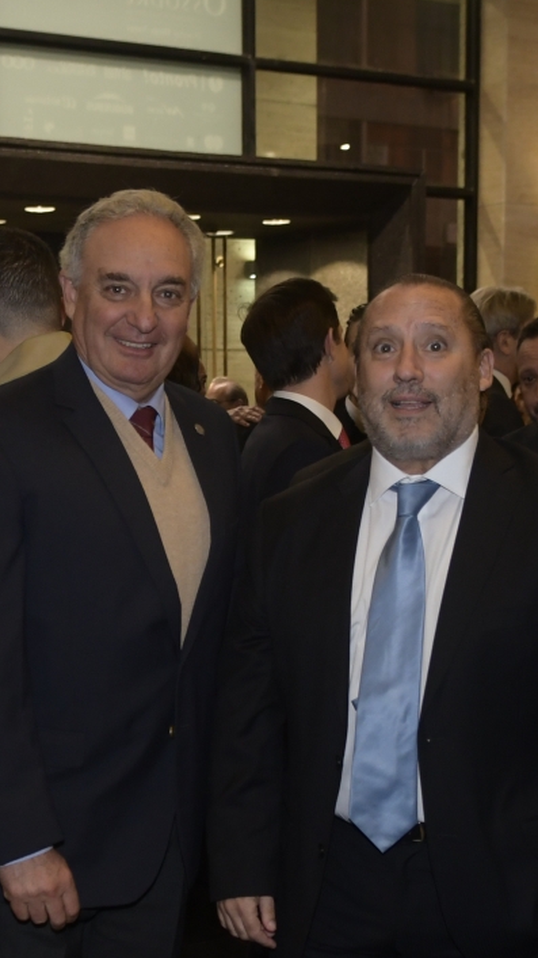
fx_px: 1604
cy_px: 635
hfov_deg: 18.9
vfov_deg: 32.9
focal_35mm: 63
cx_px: 134
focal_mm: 17
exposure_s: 1/125
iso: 800
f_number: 2.8
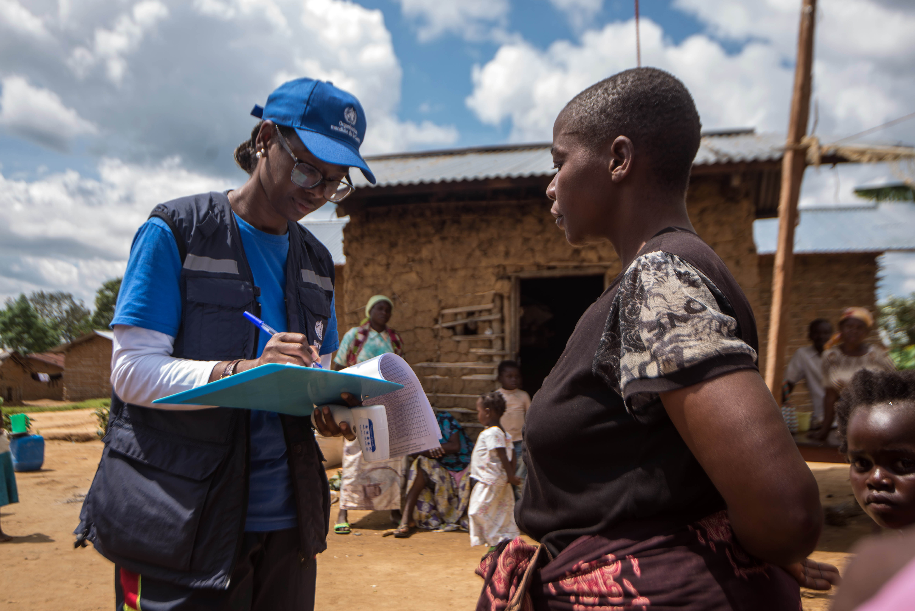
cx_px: 458
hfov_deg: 54.4
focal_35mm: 35
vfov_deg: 37.9
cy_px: 306
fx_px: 890
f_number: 4.8
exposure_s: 1/250
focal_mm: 35
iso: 64
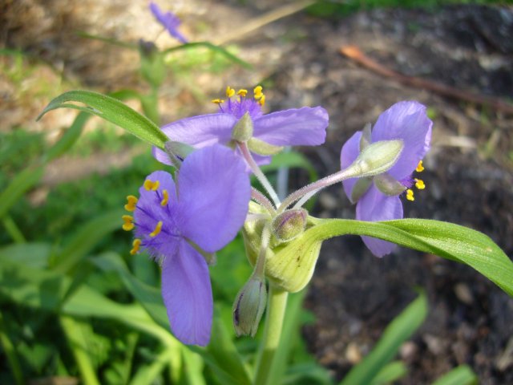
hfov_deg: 52.6
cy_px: 192
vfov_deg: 40.7
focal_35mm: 35
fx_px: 519
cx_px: 256
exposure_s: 1/250
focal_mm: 5.8
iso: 100
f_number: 2.8
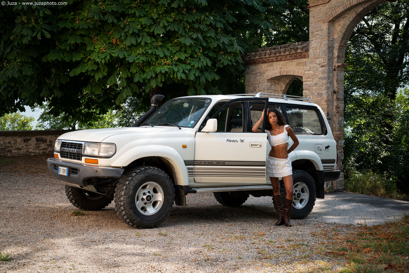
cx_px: 204
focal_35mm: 46
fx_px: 524
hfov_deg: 42.7
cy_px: 136
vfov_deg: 29.2
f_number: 7.1
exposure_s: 1/320
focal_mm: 46.1
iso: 400
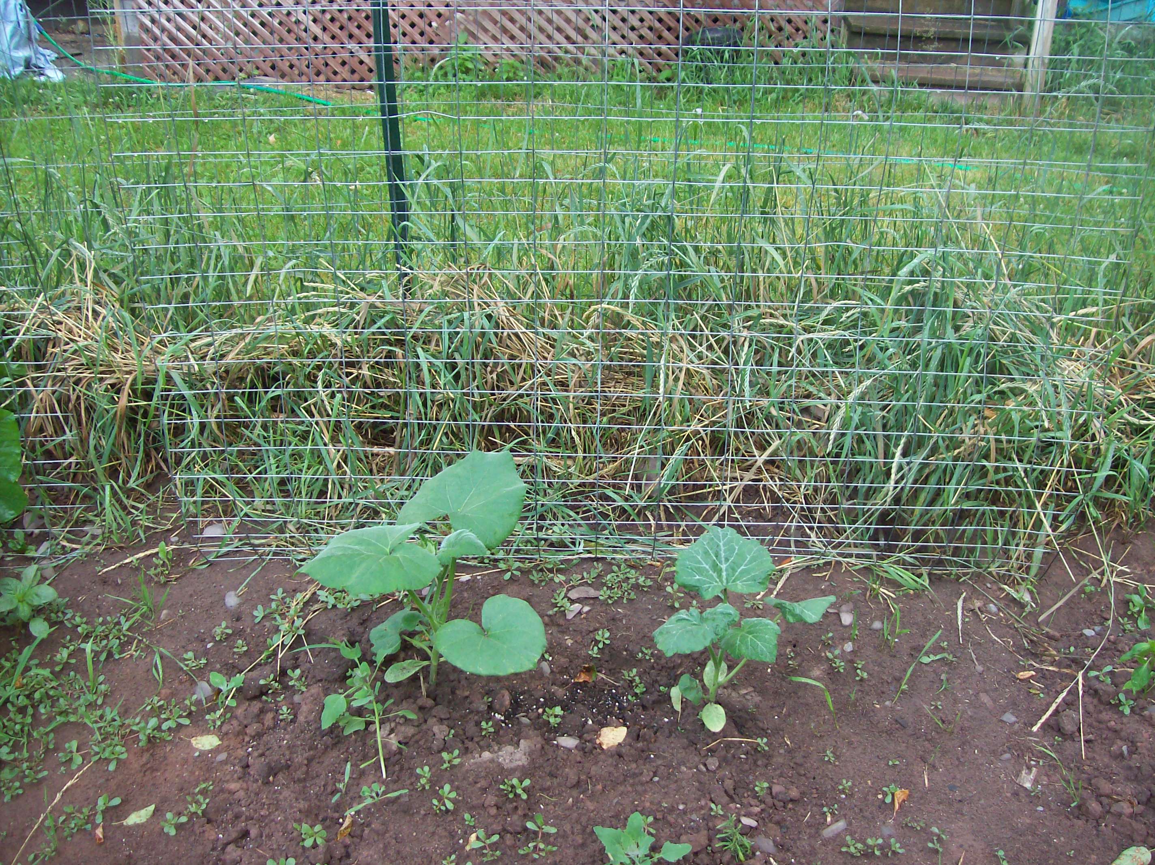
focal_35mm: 36
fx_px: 1201
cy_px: 432
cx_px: 578
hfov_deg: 51.4
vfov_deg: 39.6
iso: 80
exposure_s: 1/184
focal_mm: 6
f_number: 2.7
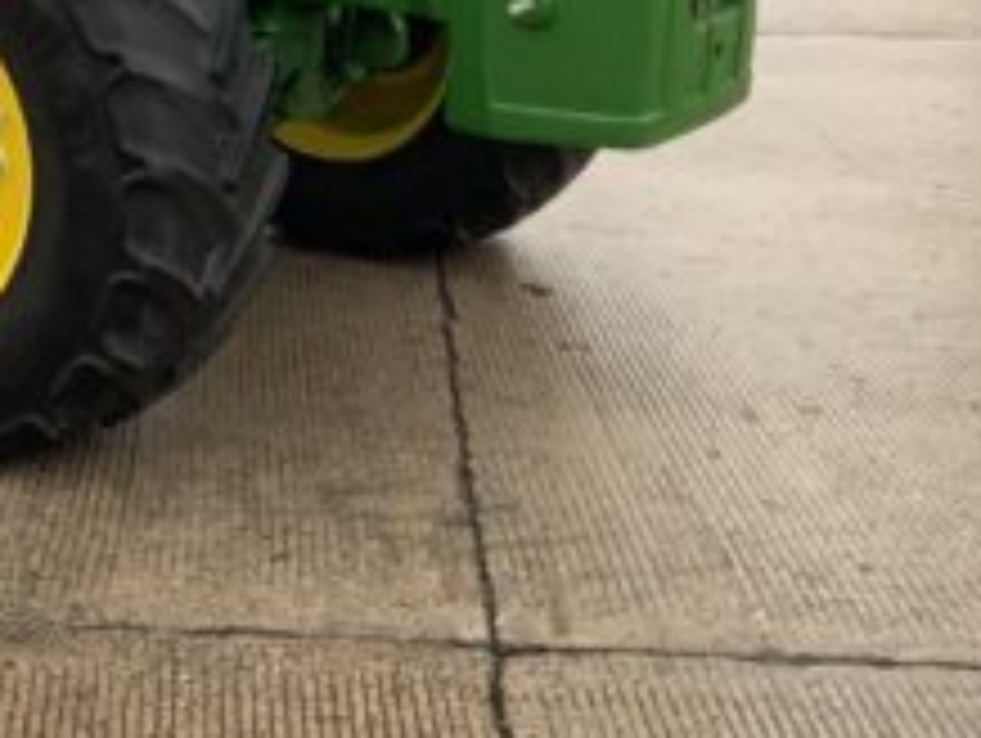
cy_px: -292
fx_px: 2412
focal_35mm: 85
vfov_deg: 16.2
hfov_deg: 22.5
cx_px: 108
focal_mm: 3
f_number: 1.8
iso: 16
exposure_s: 1/177
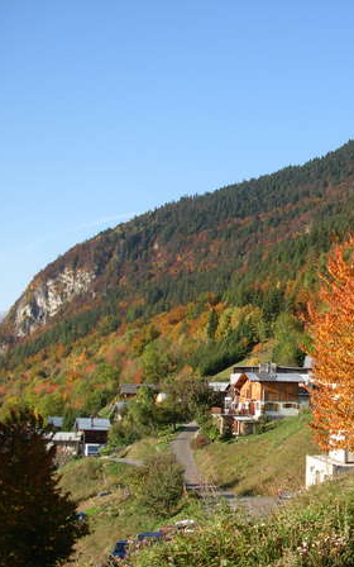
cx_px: 354
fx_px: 834
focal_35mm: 54
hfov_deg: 23.0
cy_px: 284
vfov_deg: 37.5
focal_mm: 6.3
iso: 79
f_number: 2.9
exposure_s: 1/558
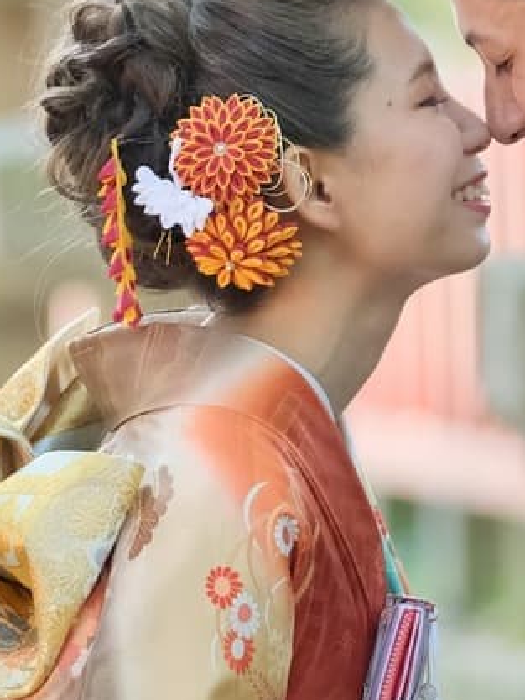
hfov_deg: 2.1
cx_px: 517
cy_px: 173
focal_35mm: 697
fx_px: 14087
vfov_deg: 2.8
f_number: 2.8
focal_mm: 140
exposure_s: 1/100
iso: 1600
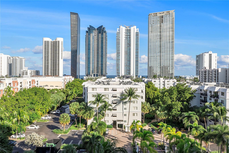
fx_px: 191
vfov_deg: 43.6
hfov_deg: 61.9
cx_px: 114
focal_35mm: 30
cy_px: 76
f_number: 10
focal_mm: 20
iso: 200
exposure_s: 1/500
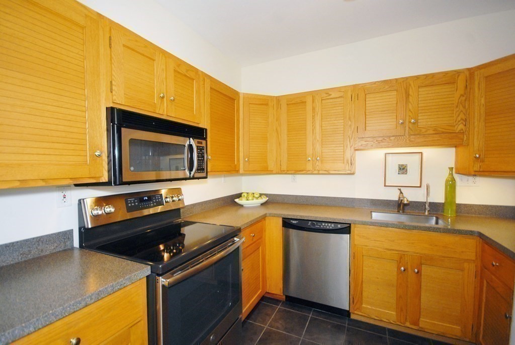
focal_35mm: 16
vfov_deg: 72.2
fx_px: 236
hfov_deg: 94.9
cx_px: 258
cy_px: 172
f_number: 4.2
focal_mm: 11
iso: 640
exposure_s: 1/60
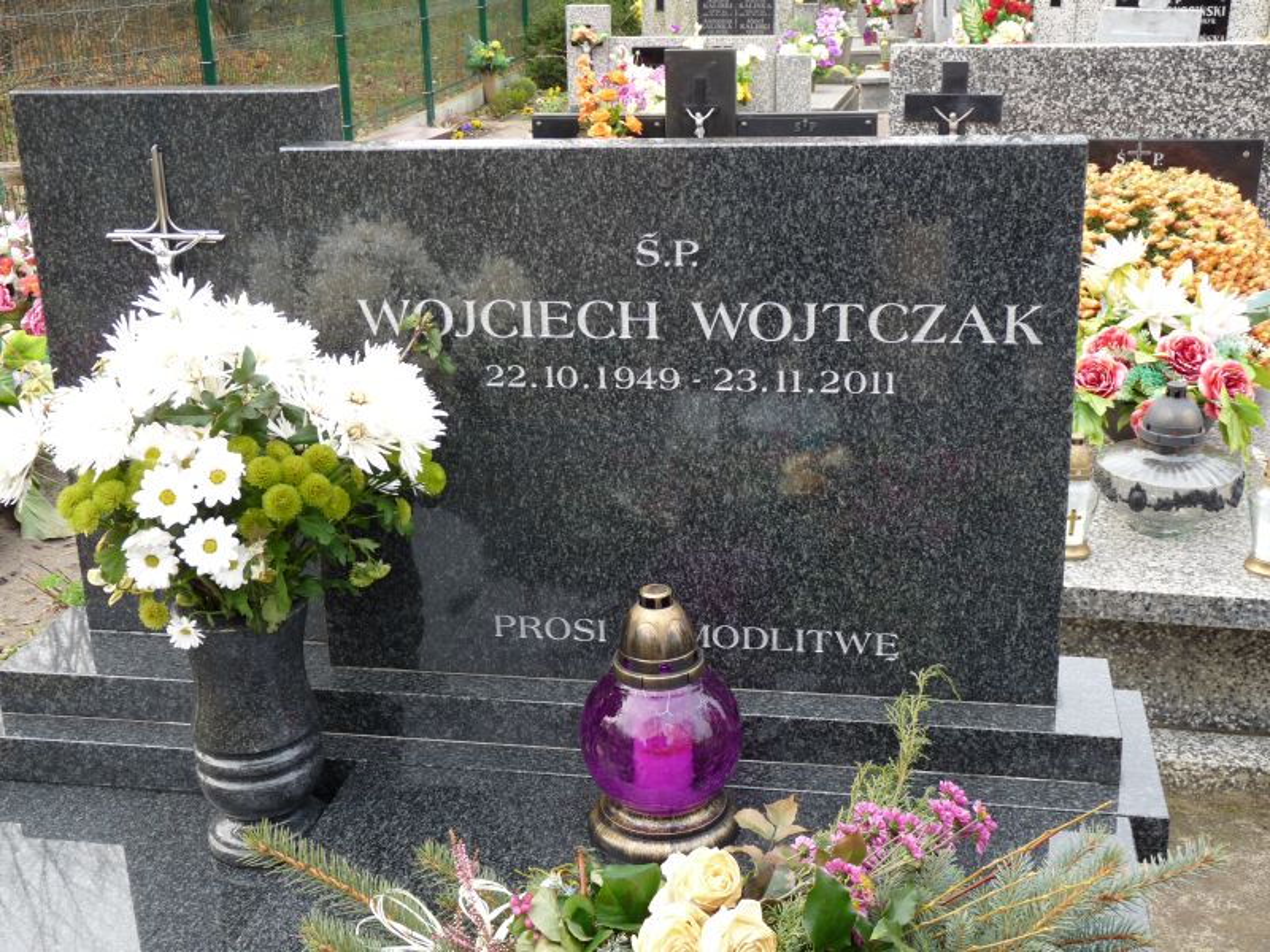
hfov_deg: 42.9
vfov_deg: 32.9
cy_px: 476
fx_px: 1614
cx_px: 635
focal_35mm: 44
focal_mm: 7.8
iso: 100
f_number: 3
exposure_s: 1/50
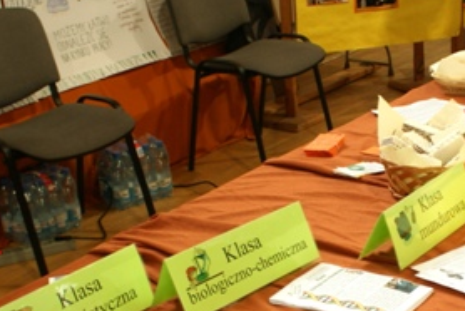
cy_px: 268
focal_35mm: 76
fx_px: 983
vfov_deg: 17.8
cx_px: 386
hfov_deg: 26.0
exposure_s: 1/10
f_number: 5.6
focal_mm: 22
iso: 400
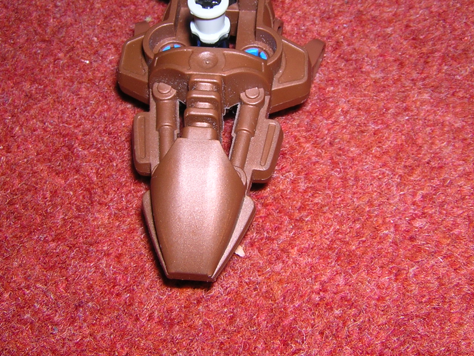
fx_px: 630
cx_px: 242
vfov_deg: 31.4
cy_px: 134
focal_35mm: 46
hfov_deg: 41.2
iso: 100
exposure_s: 1/60.1
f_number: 5.2
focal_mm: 4.7
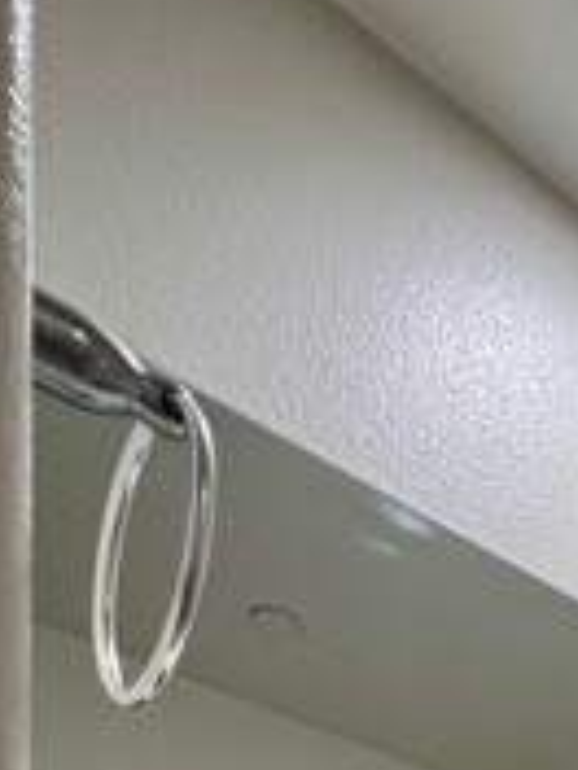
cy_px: 1330
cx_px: 972
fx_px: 1135
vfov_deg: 23.3
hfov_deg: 21.4
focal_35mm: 51
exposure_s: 1/120
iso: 160
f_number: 2.2
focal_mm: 2.22
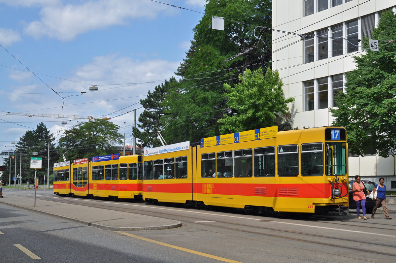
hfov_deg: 41.2
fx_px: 527
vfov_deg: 28.0
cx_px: 198
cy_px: 132
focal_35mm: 48
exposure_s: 1/250
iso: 250
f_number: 13
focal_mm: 32
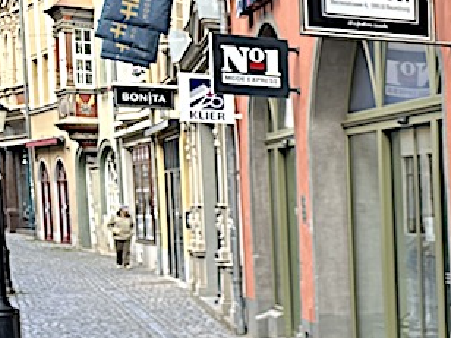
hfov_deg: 14.8
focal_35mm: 103
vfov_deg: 14.0
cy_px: 388
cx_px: 959
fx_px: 1342
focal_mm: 6.86
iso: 64
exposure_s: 1/150
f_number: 1.78
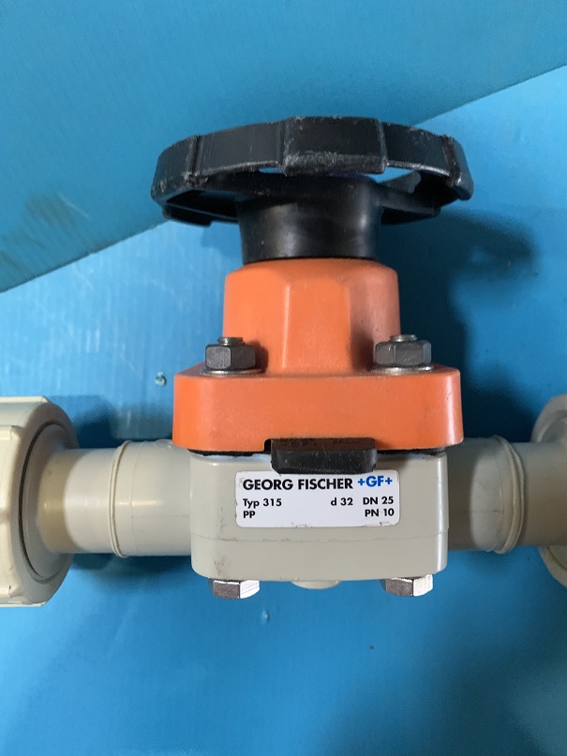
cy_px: 378
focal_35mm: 26
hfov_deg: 53.1
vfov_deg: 67.3
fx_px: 568
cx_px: 284
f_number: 1.8
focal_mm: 4.25
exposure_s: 1/34
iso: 400
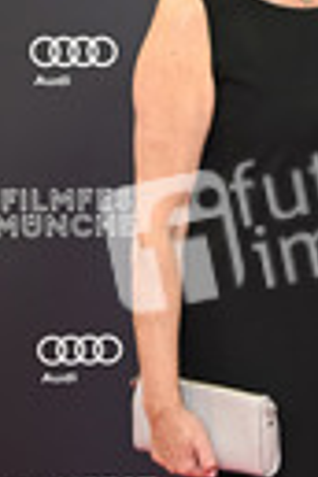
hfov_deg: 8.9
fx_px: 2014
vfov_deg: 13.4
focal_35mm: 152
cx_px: 399
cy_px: 410
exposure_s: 1/125
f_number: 6.3
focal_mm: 49
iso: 800
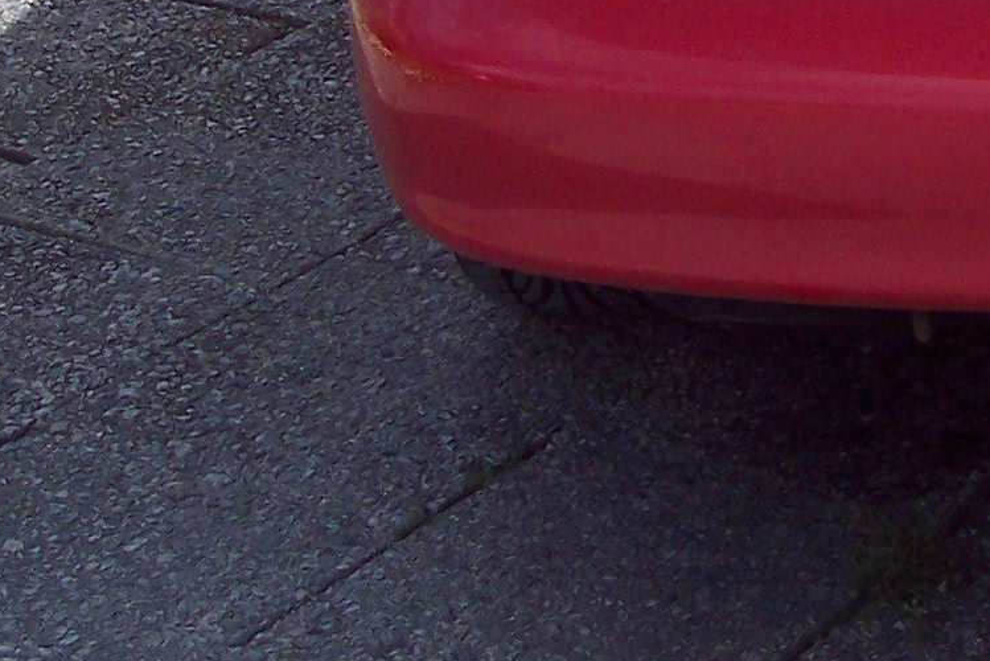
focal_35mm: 136
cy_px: -576
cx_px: 1424
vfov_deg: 9.5
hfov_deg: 14.2
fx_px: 3741
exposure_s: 1/500
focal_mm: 8
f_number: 4.8
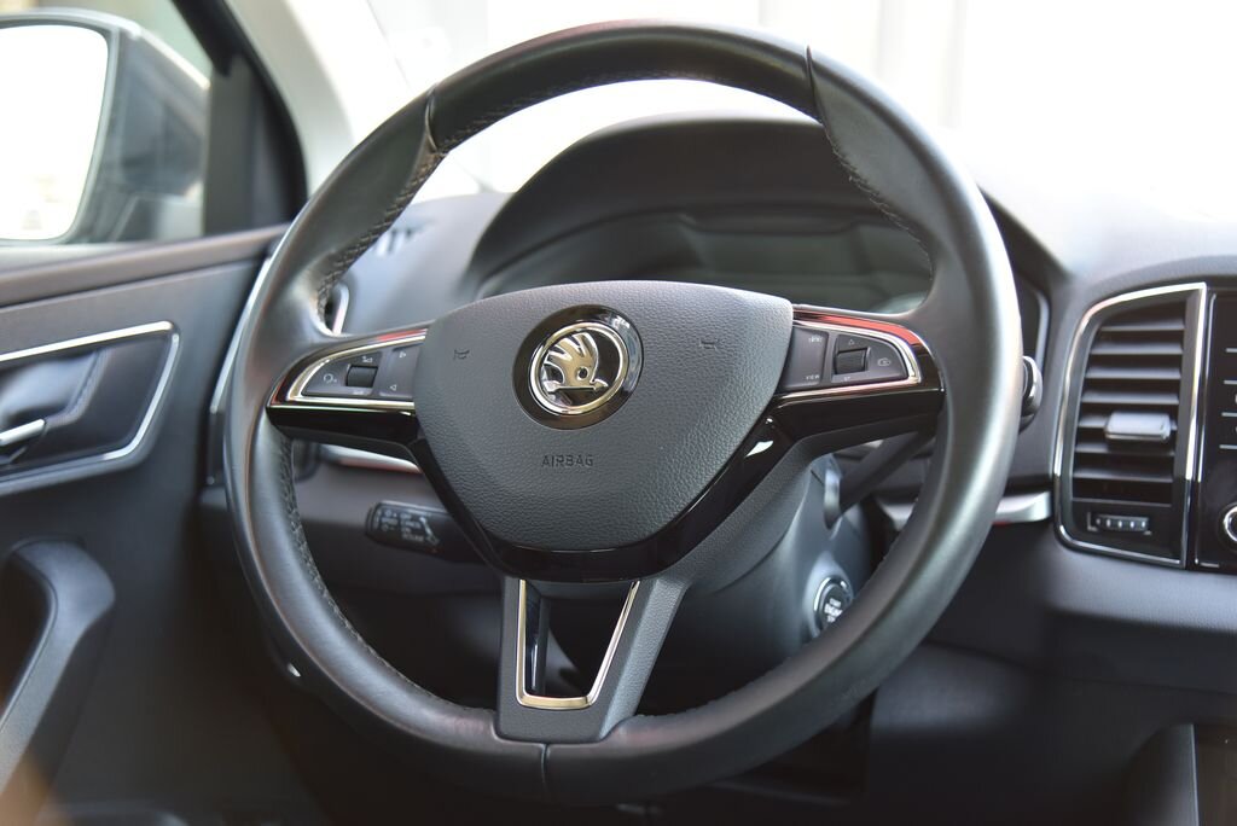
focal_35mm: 48
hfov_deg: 41.1
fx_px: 1650
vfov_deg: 28.1
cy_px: 413
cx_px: 618
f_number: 4
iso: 500
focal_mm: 48
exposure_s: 1/40
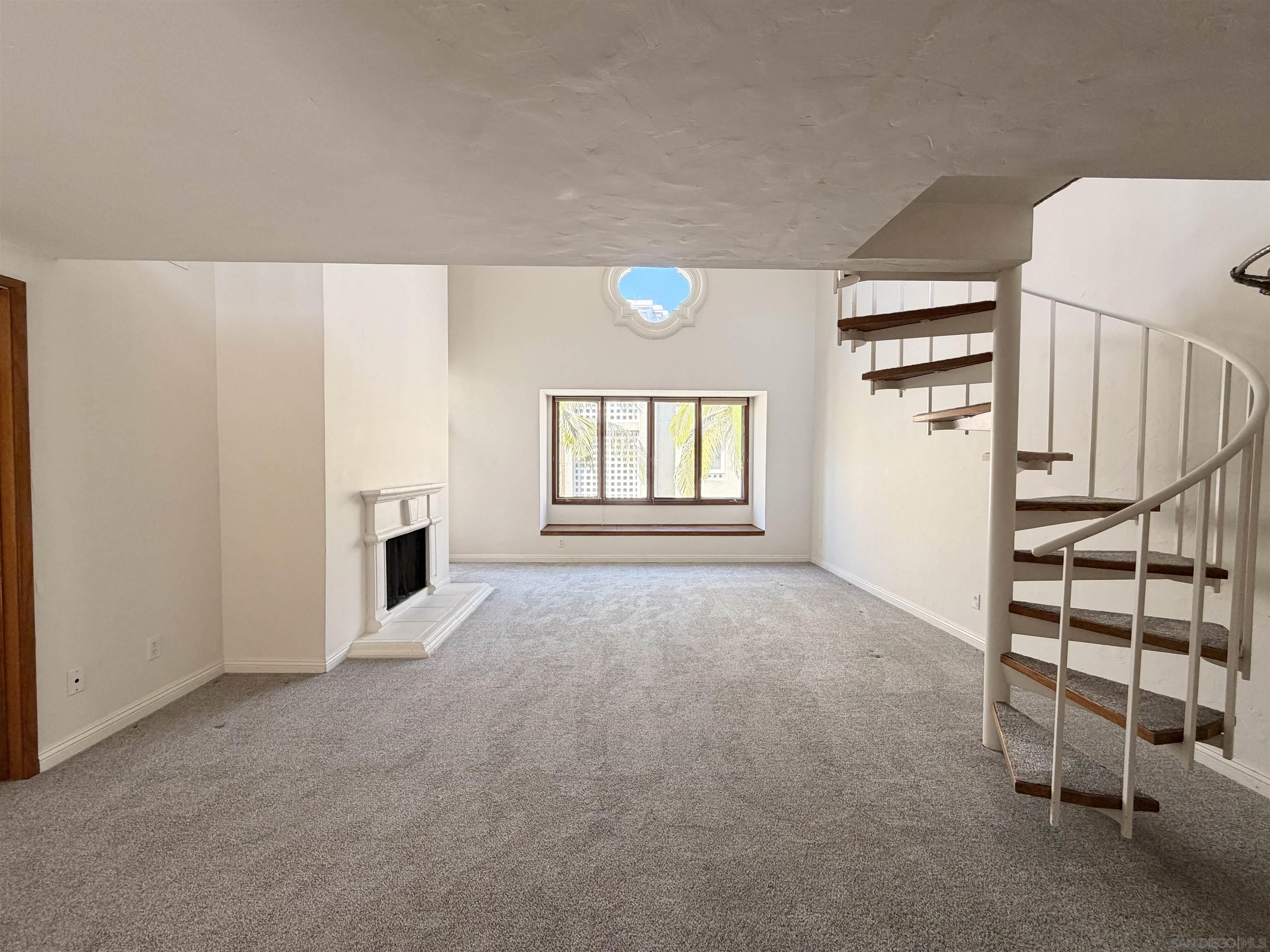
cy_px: 476
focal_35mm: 14
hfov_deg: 102.1
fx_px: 514
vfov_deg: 85.7
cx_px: 635
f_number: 2.2
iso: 125
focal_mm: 2.22
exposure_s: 1/121
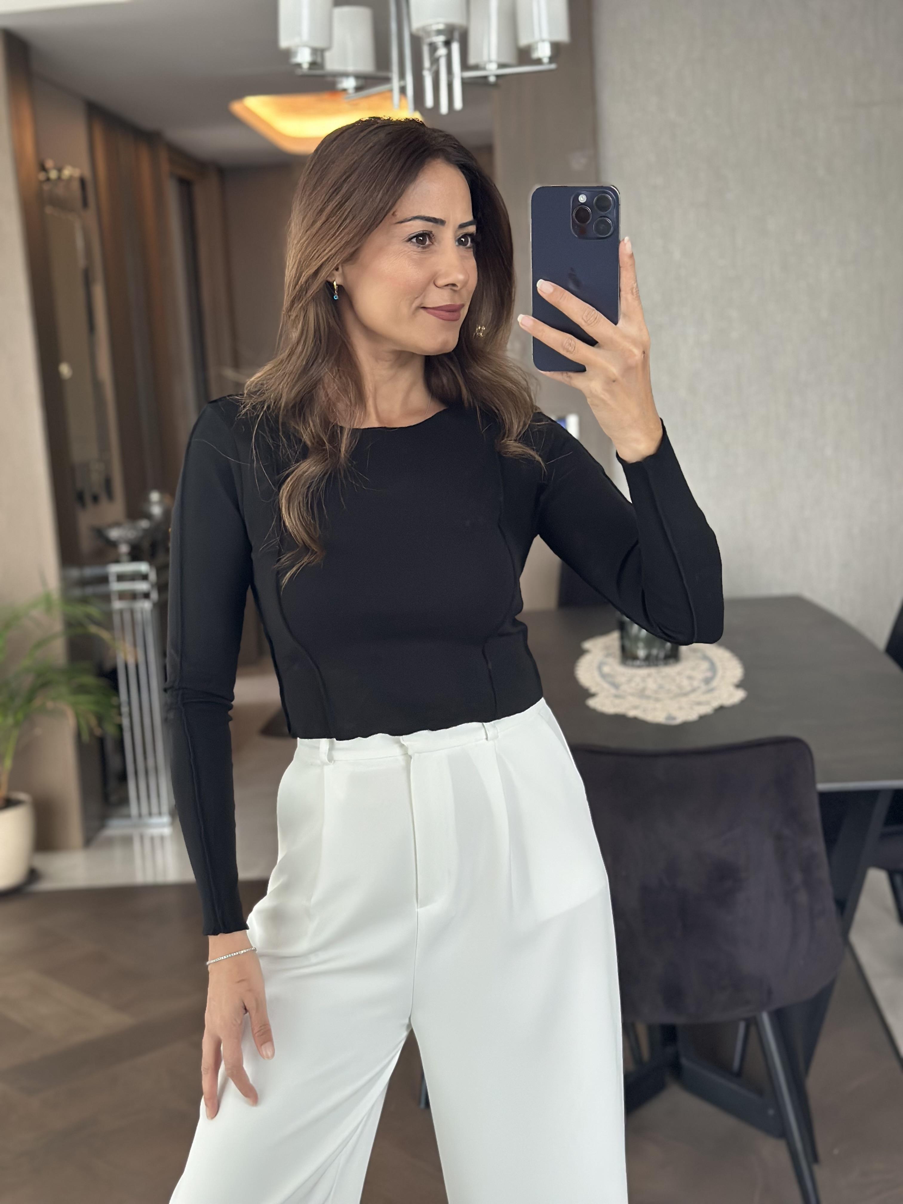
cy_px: 602
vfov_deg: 39.7
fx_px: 1670
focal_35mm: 48
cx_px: 452
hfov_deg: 30.3
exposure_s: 1/33
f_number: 1.78
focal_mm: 6.86
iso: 400
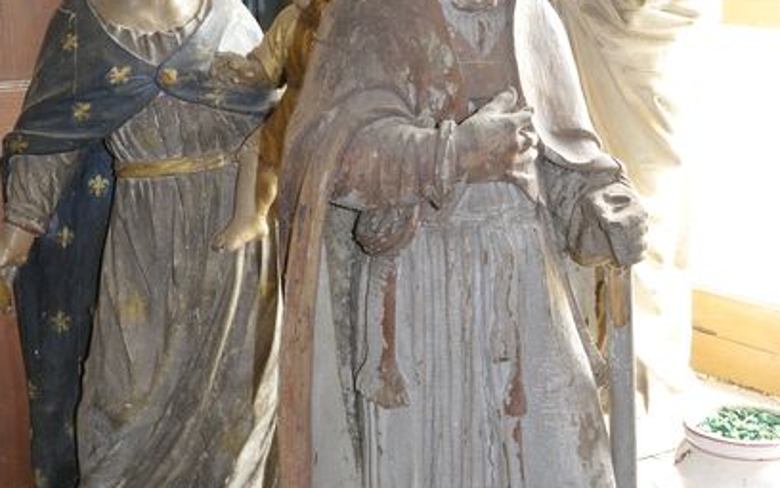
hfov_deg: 30.2
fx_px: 1446
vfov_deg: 19.1
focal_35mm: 68
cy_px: 291
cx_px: 411
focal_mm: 26
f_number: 8
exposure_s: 2
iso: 320
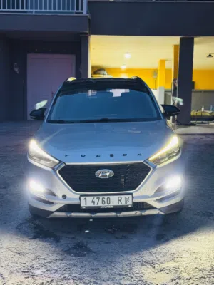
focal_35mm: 48
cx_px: 107
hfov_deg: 30.3
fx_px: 396
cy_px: 142
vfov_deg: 39.7
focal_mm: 6.76
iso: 500
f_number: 1.78
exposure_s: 1/25
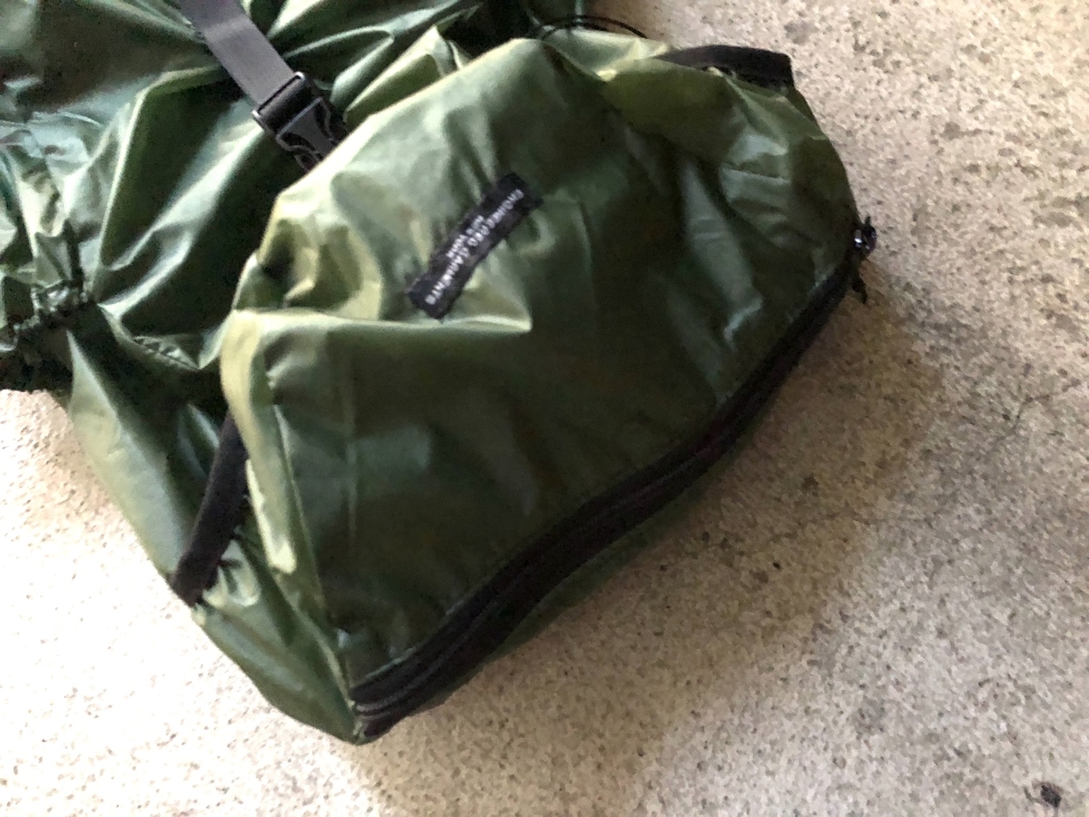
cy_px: 408
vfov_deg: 49.7
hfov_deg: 63.4
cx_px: 544
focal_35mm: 28
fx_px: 881
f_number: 1.8
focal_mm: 4
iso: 400
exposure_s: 1/4
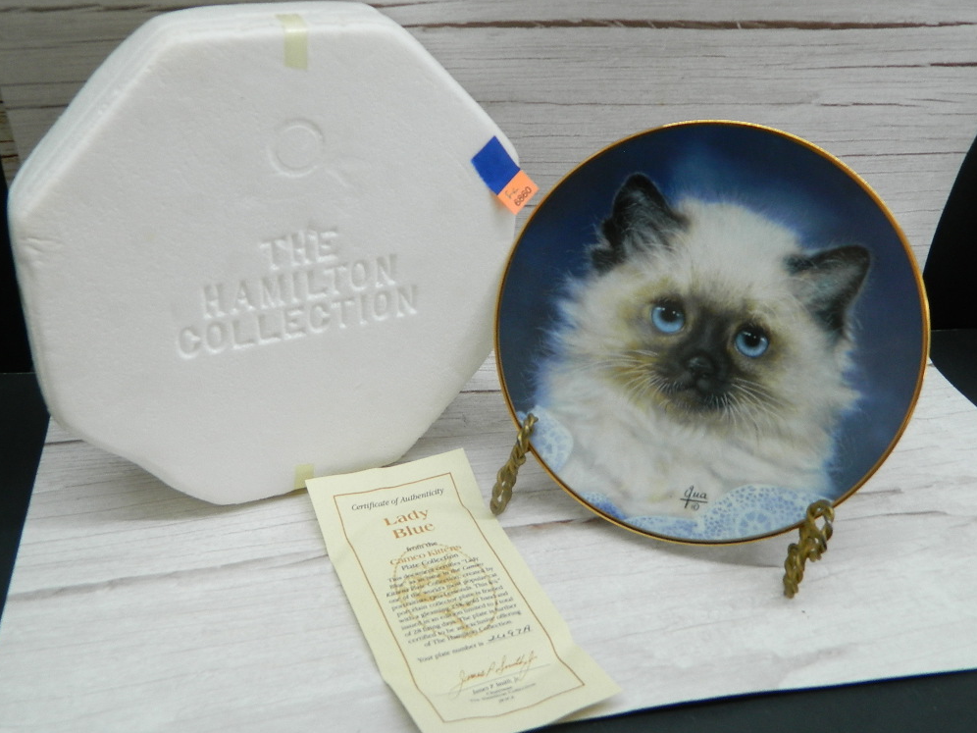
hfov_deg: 51.4
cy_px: 357
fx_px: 1016
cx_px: 480
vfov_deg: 39.7
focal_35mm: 36
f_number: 3.3
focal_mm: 6.2
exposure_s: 1/40
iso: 80
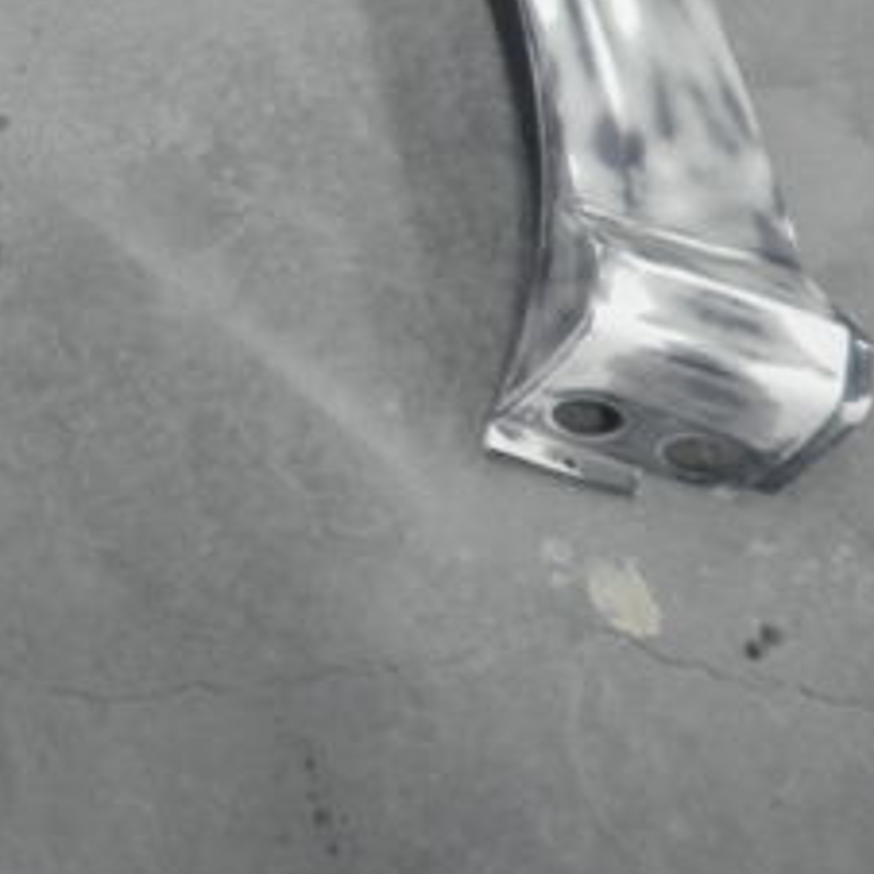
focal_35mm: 65
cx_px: -189
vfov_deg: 25.9
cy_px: 155
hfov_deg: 24.0
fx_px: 1857
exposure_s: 1/25
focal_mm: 4.65
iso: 160
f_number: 2.6
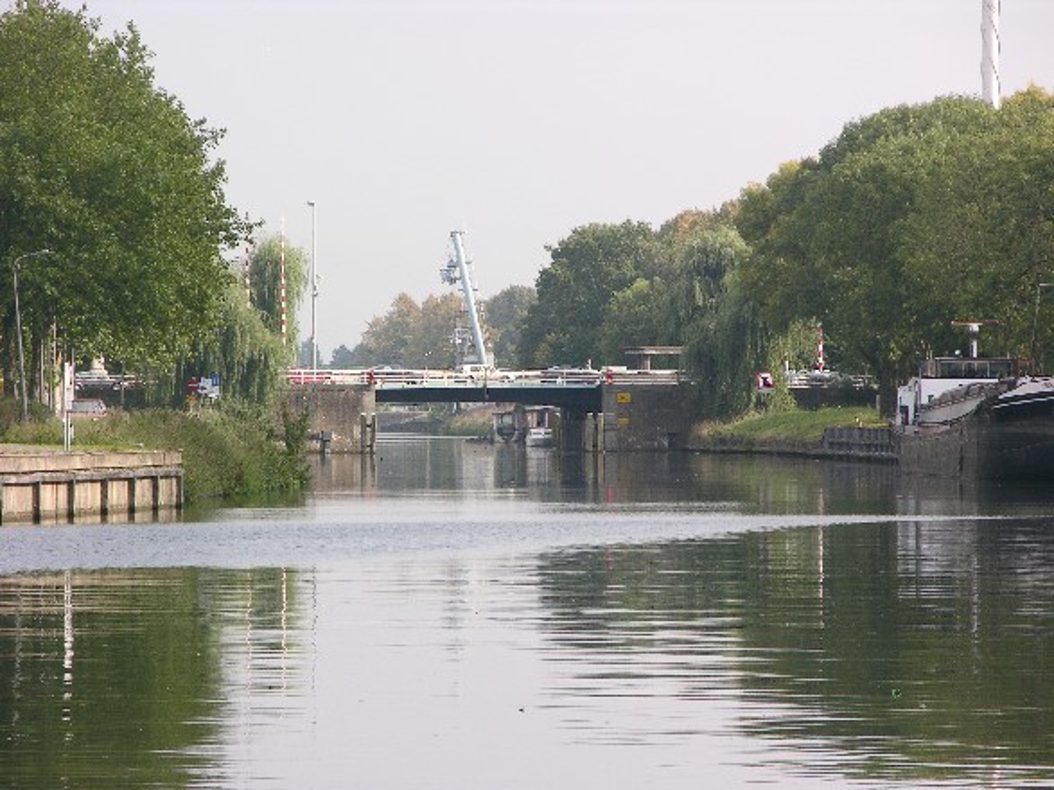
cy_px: 395
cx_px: 527
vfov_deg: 5.3
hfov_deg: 7.1
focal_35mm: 280
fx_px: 8524
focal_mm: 71.2
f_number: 5.9
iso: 50
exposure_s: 1/147
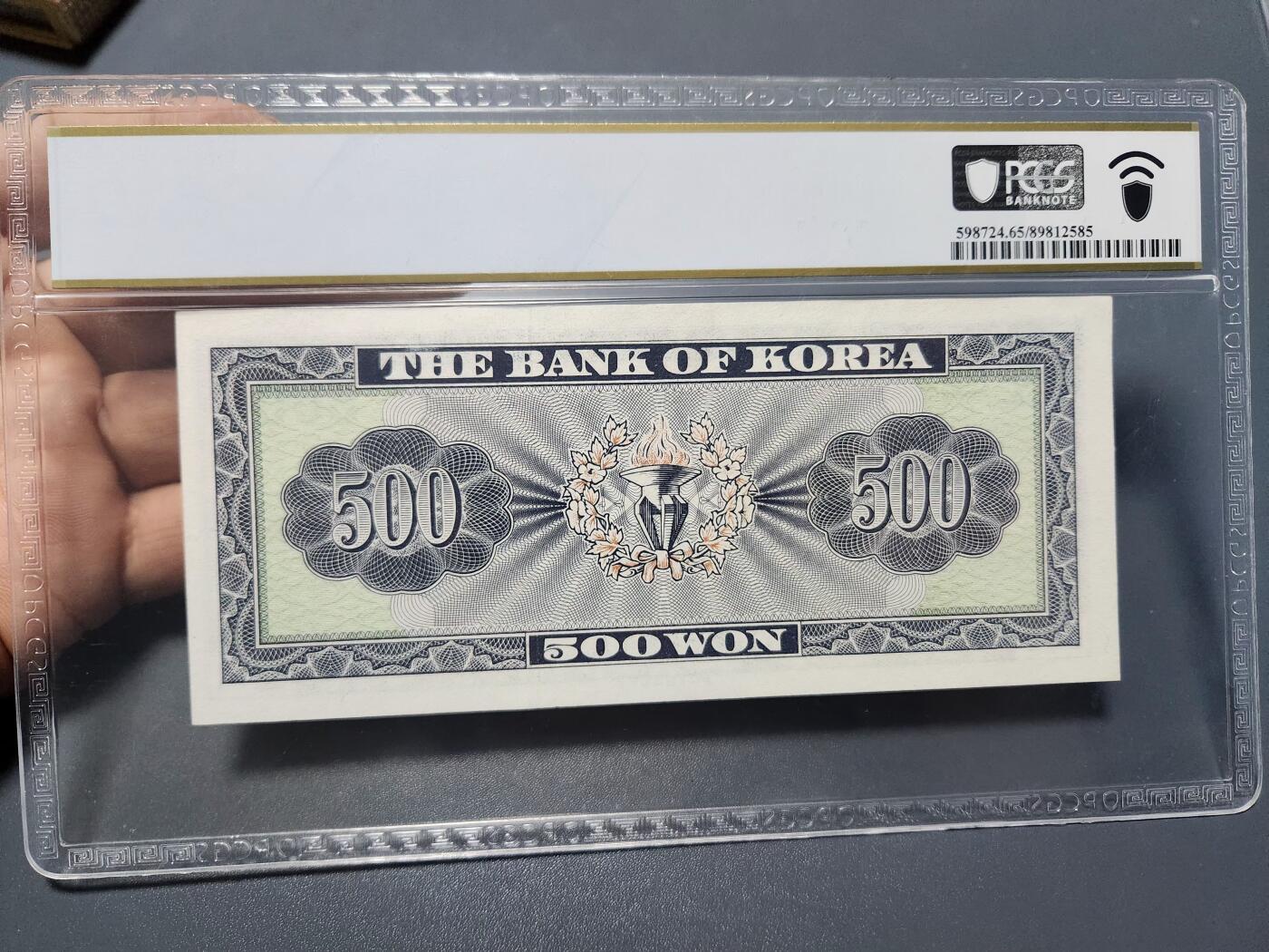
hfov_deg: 73.9
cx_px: 634
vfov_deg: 58.9
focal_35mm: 23
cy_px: 476
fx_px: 843
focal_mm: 5.4
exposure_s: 1/101
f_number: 1.8
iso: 800
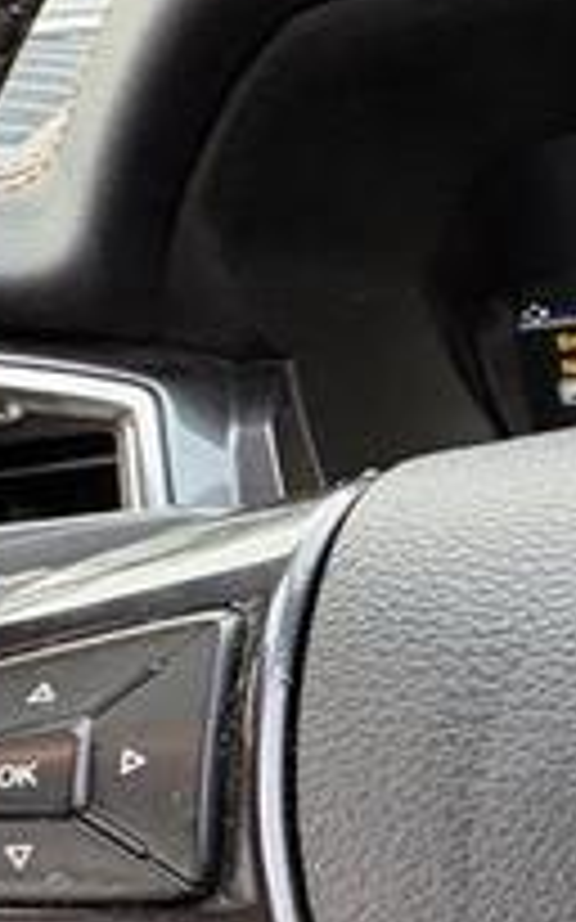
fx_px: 1634
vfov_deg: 30.4
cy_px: 792
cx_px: 1228
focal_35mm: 65
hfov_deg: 15.2
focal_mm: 2.22
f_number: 2.2
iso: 320
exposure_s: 1/60
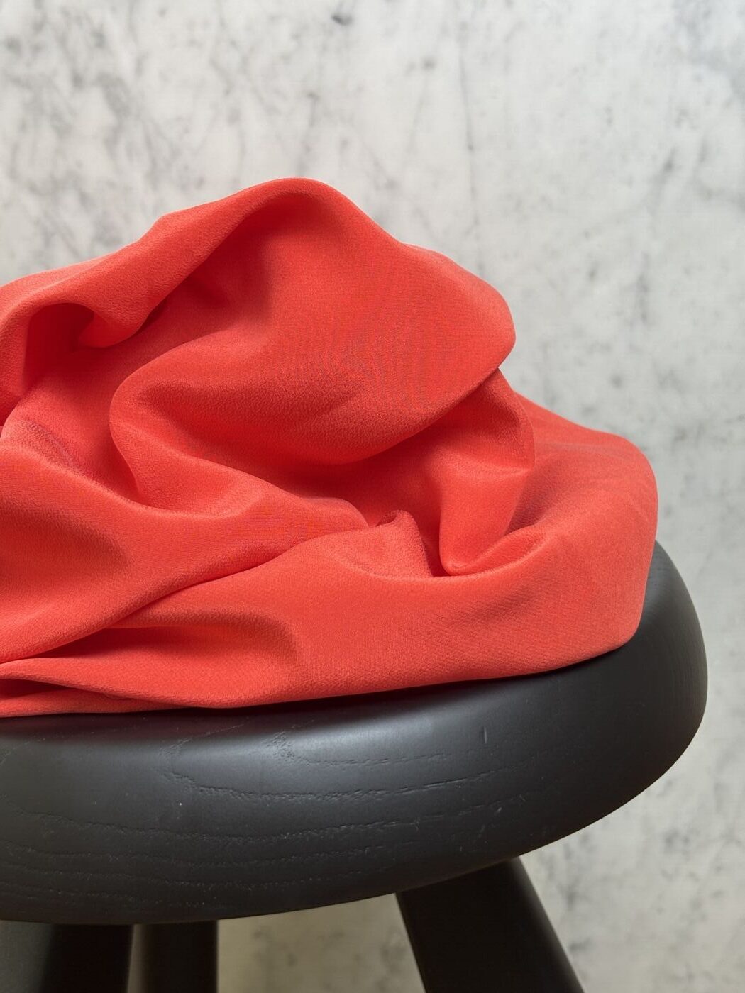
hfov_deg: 28.0
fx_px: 1492
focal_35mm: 52
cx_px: 372
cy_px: 496
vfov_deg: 36.8
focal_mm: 5.96
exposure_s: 1/79
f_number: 1.6
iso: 50
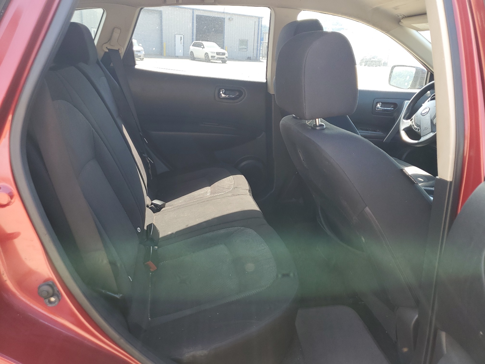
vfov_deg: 53.1
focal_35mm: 26
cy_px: 182
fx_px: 364
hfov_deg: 67.3
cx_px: 242
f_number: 1.5
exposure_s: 1/217
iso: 50
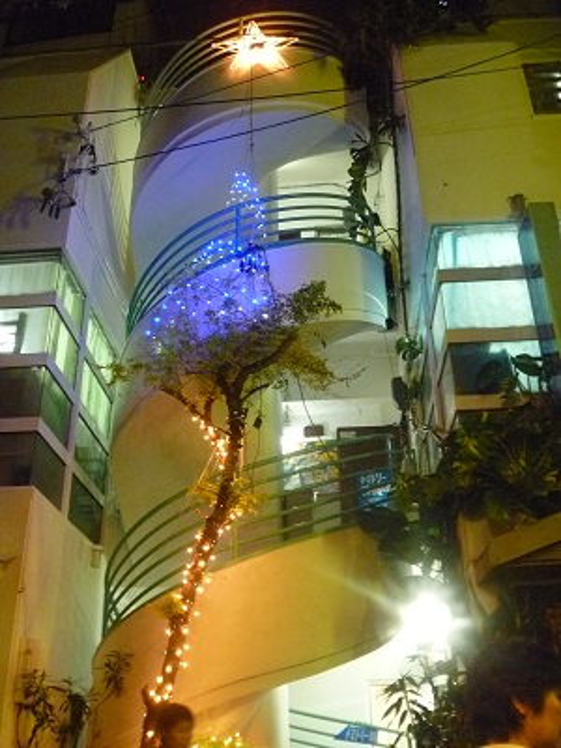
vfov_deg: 52.6
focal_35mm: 35
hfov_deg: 40.7
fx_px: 756
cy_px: 374
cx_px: 280
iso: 800
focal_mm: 6.3
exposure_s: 1/5
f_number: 3.5
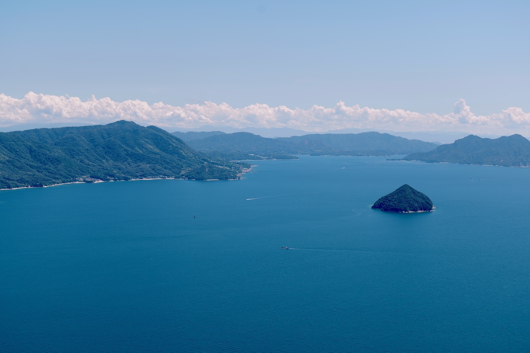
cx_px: 265
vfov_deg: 22.6
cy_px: 176
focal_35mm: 60
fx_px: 883
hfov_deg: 33.4
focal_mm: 60
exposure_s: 1/320
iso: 100
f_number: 7.1
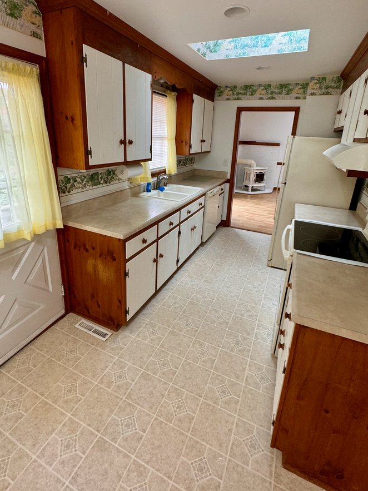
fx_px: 255
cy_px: 211
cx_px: 175
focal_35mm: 18
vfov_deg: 87.2
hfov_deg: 71.5
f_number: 2.2
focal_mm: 2.22
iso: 200
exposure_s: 1/60
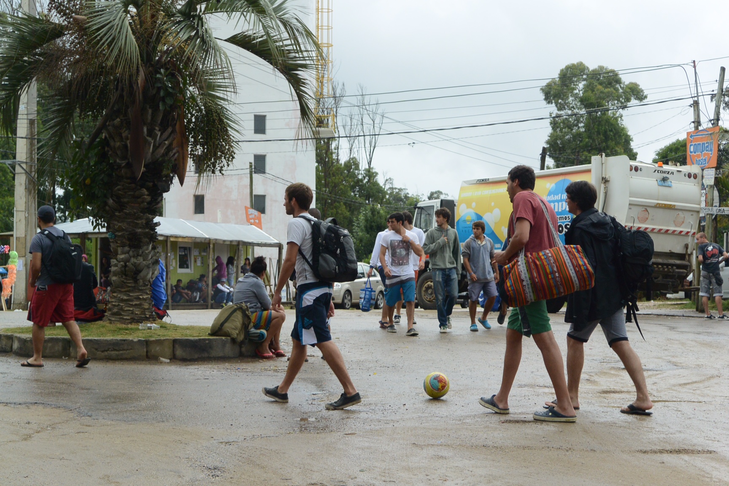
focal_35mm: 61
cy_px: 243
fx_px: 1235
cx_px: 364
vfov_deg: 22.3
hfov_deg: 32.9
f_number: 5
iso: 160
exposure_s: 1/800
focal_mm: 22.7
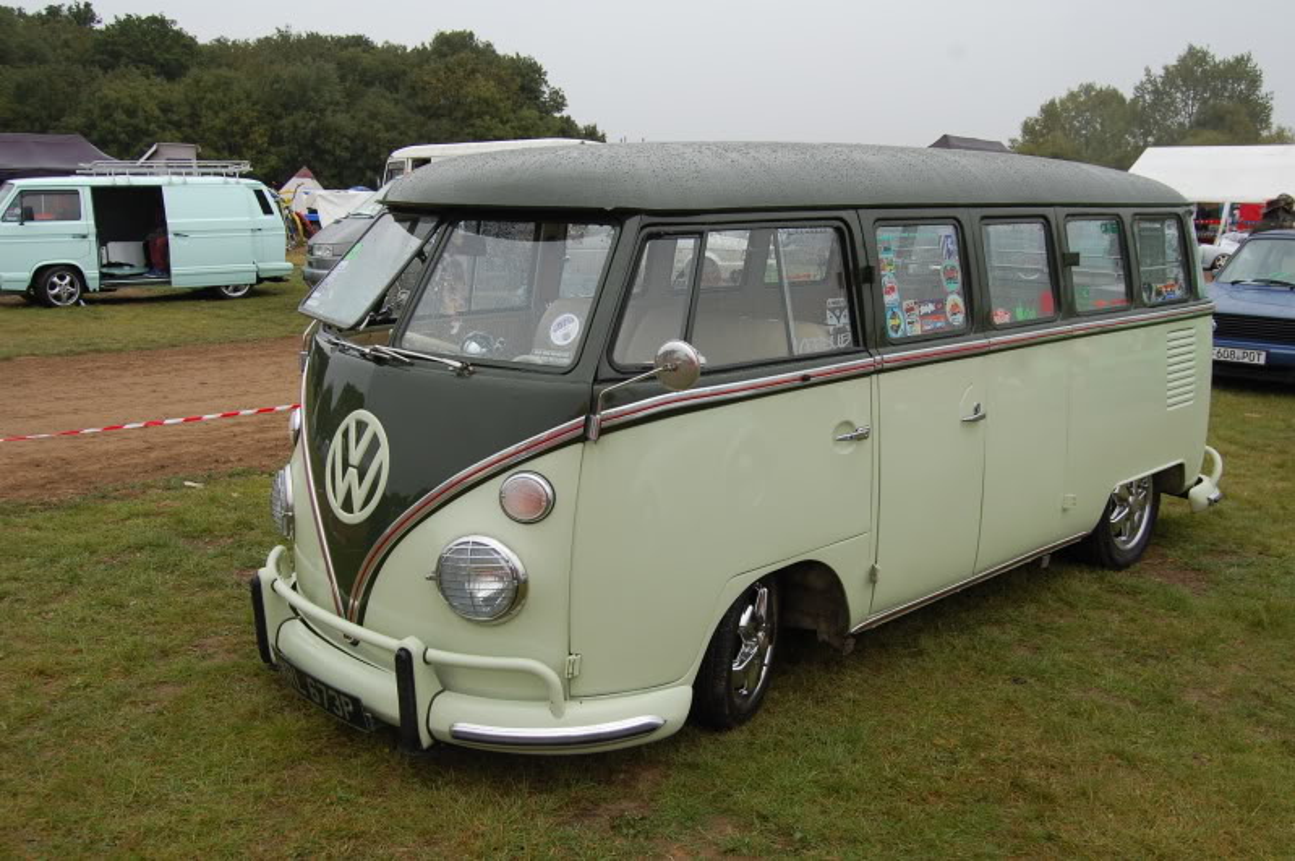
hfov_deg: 57.3
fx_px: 1186
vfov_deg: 39.9
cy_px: 430
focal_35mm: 33
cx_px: 648
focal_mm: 22
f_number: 7.1
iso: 200
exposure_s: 1/200
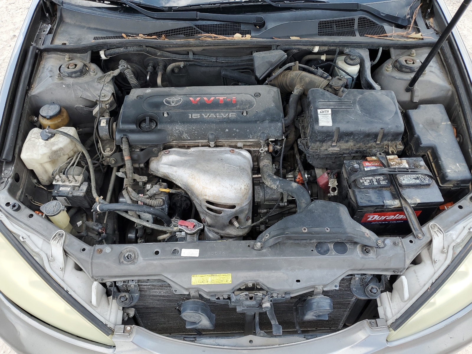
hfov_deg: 67.3
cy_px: 177
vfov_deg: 53.1
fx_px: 355
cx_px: 236
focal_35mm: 26
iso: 50
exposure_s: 1/476
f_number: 1.5
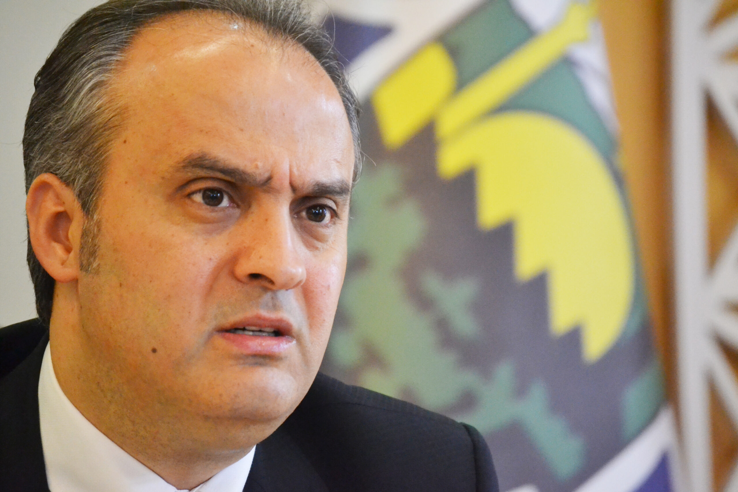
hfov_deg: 7.8
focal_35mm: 262
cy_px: 246
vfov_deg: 5.2
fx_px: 5381
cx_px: 369
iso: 3200
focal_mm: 175
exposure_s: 1/100
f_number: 5.3
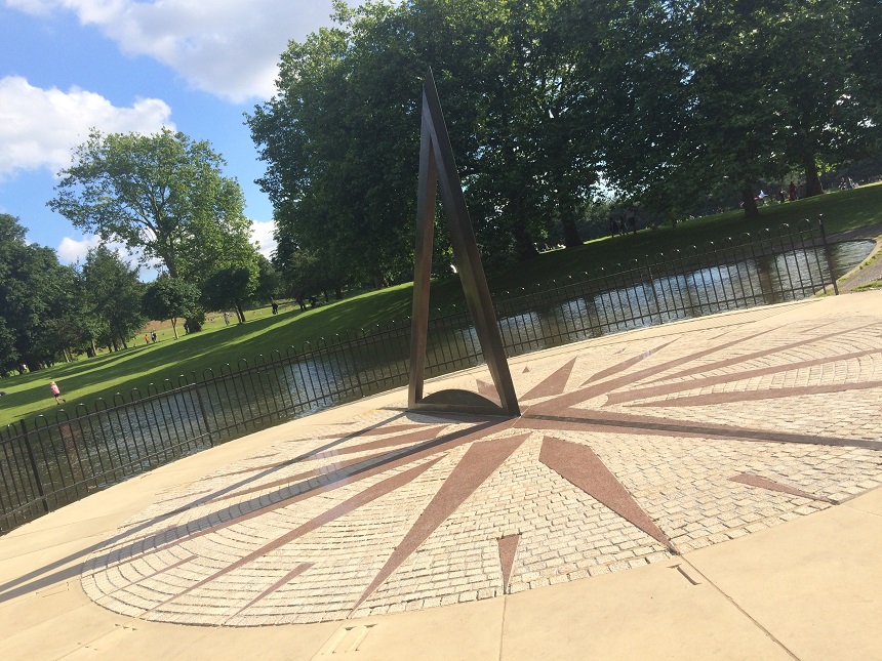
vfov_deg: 48.2
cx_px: 441
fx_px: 739
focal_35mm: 29
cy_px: 330
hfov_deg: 61.7
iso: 32
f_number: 2.2
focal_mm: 4.15
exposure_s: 1/1208
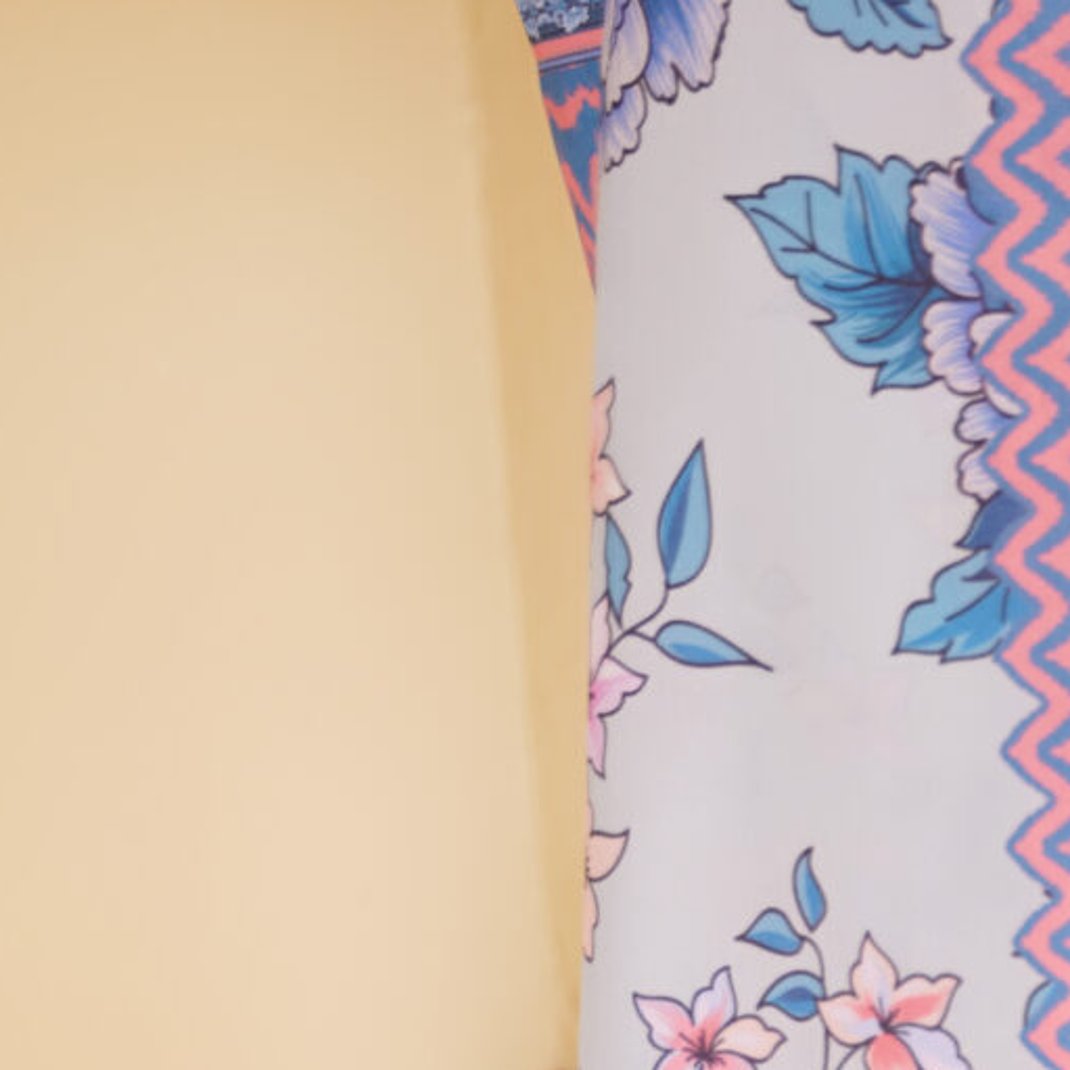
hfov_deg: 9.0
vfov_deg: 8.8
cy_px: 2117
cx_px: 1655
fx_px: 6584
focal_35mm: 188
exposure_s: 1/125
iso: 125
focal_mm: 44.3
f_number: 3.2
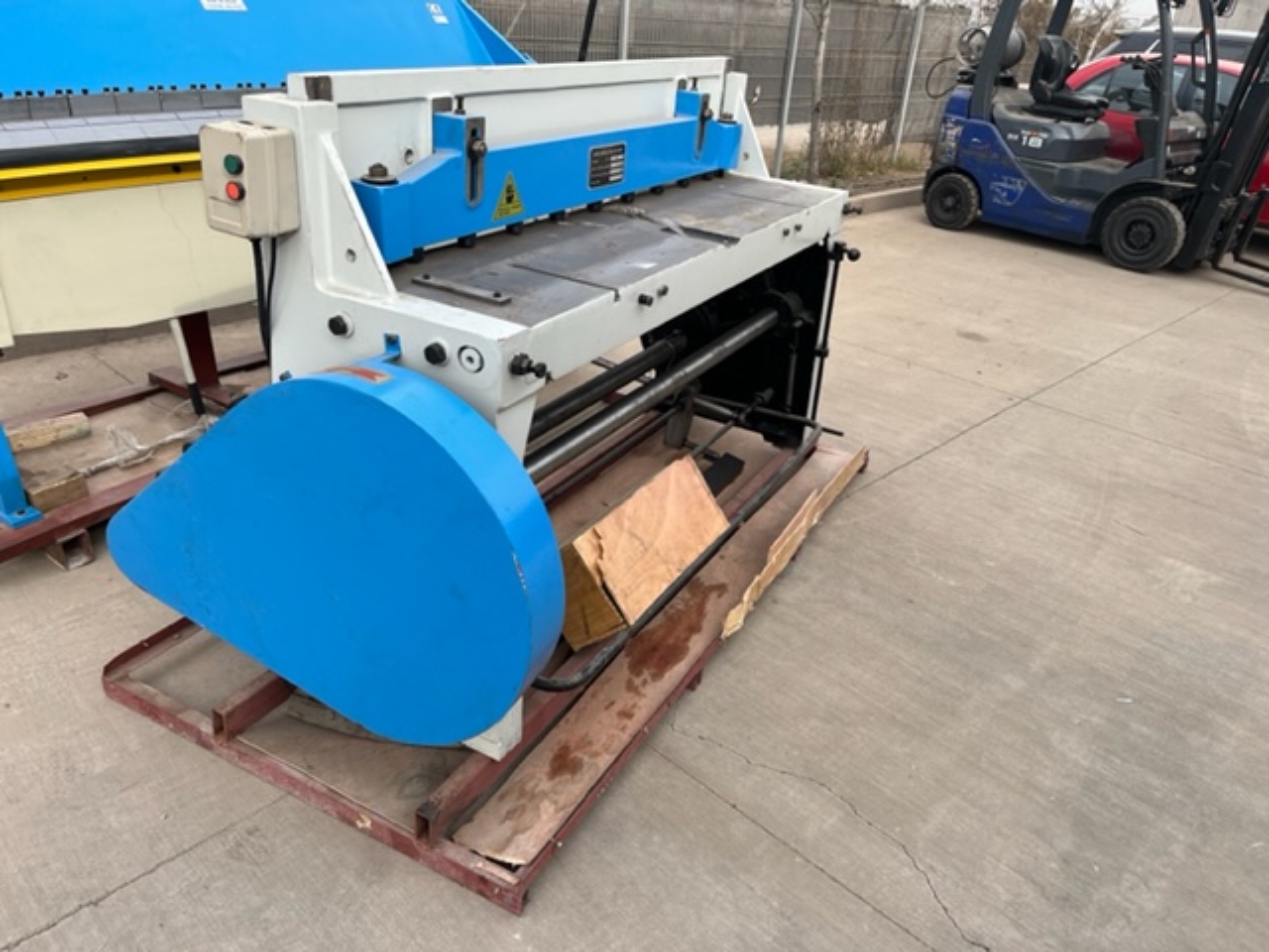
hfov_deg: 67.3
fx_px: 953
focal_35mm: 26
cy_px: 476
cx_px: 634
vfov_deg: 53.1
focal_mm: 5.1
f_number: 1.6
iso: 50
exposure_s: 1/1294
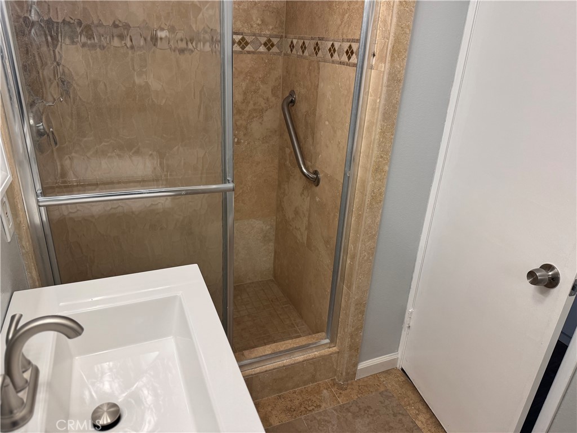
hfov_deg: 71.6
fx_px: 400
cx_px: 288
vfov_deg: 56.8
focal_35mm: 24
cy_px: 216
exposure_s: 1/120
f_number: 1.78
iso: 200
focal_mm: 6.76
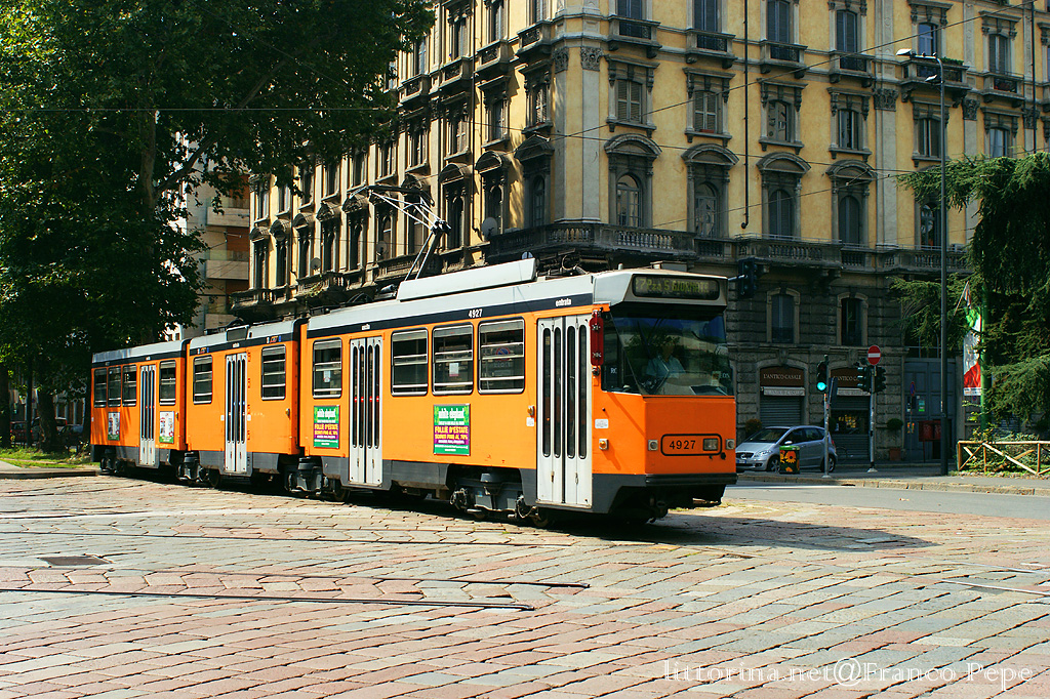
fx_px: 1531
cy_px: 350
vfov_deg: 25.7
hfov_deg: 37.9
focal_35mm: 52
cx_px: 525
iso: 200
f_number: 8
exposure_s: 1/320
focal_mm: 35
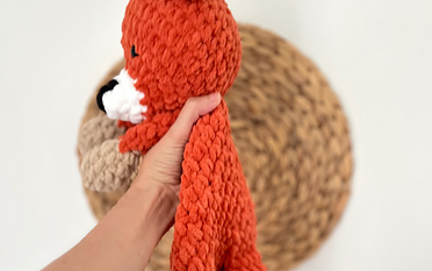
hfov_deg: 52.7
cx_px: 217
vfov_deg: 34.1
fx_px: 436
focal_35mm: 37
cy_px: 188
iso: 320
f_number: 1.5
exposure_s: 1/60
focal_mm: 5.7
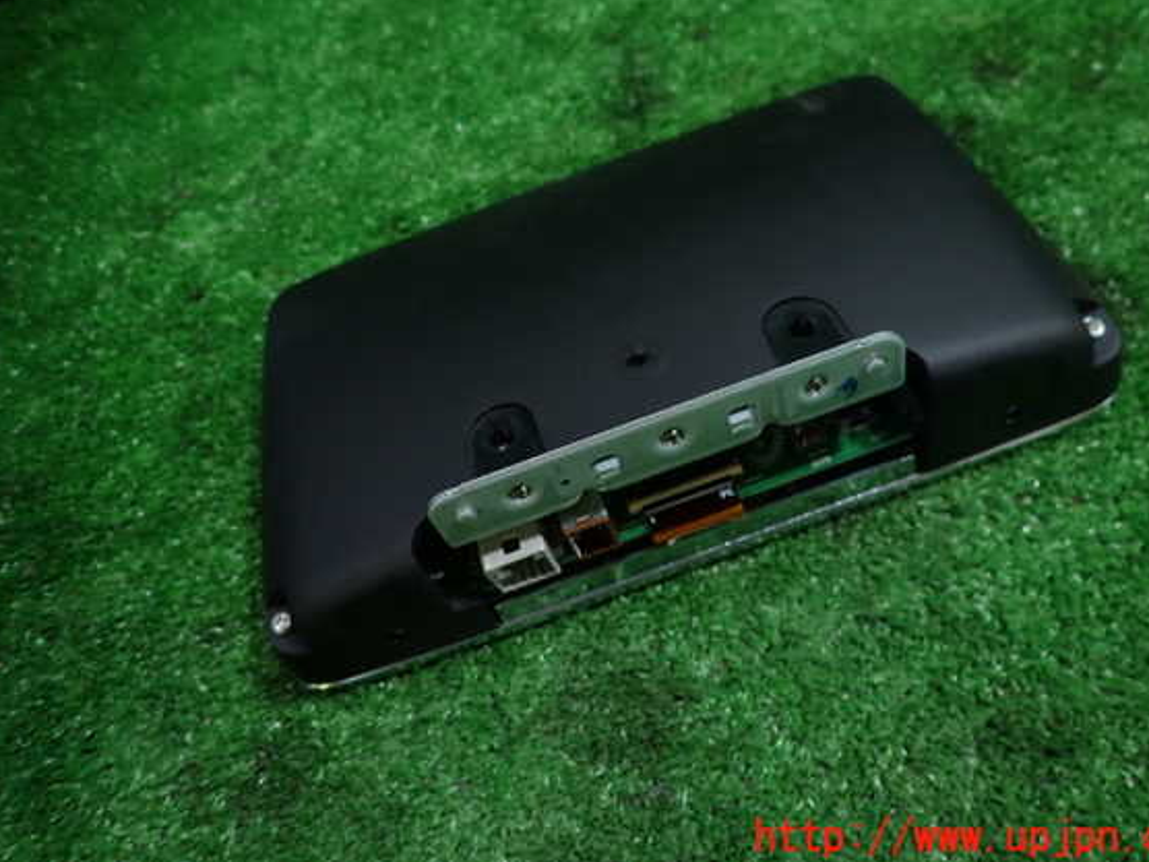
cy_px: 399
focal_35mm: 27
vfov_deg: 51.3
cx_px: 601
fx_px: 896
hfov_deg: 65.3
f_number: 2
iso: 200
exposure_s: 1/40
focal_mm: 4.5
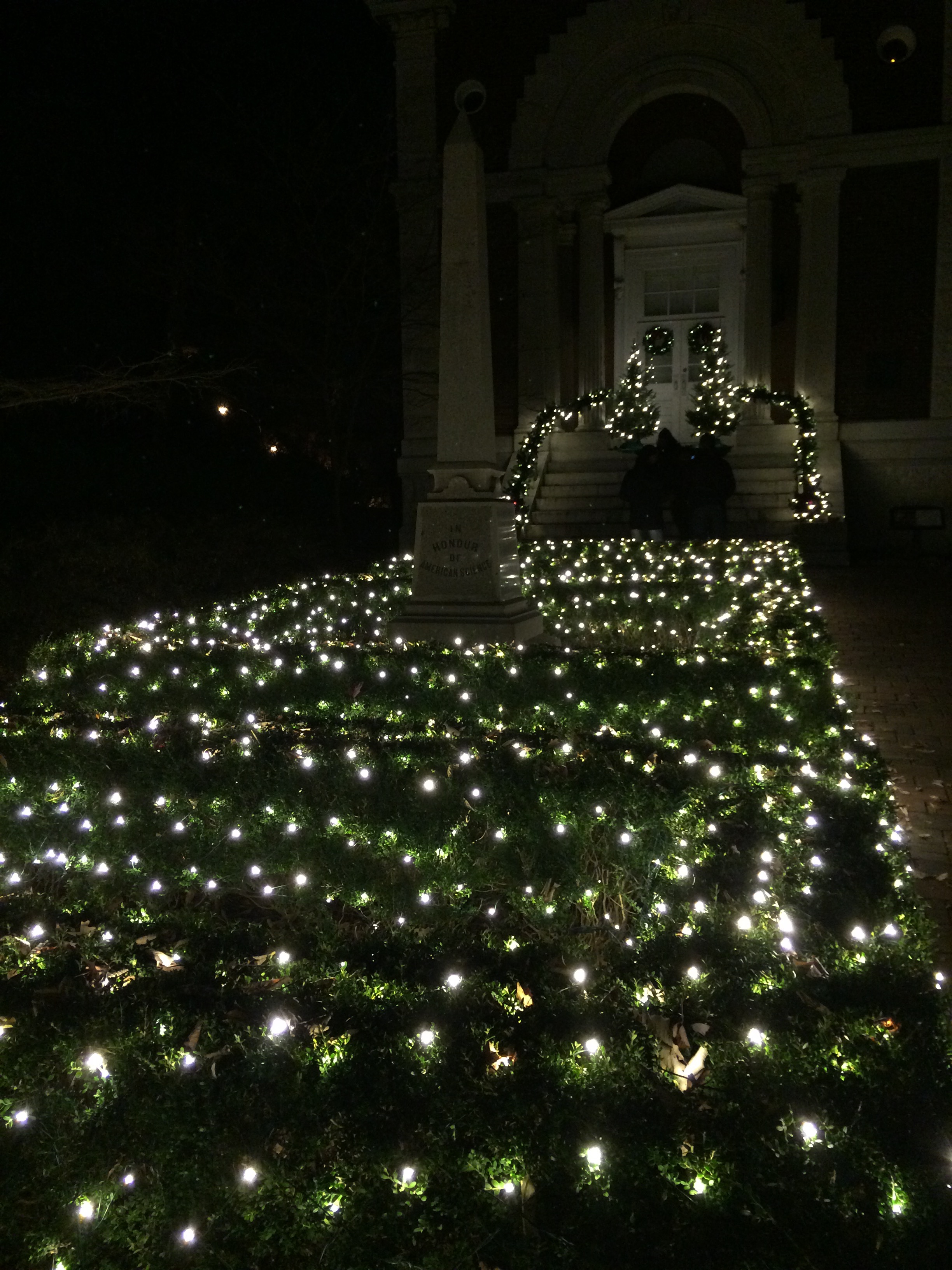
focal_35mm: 29
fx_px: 1063
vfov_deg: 61.7
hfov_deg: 48.2
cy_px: 635
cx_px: 476
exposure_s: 1/15
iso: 320
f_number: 2.2
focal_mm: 4.15
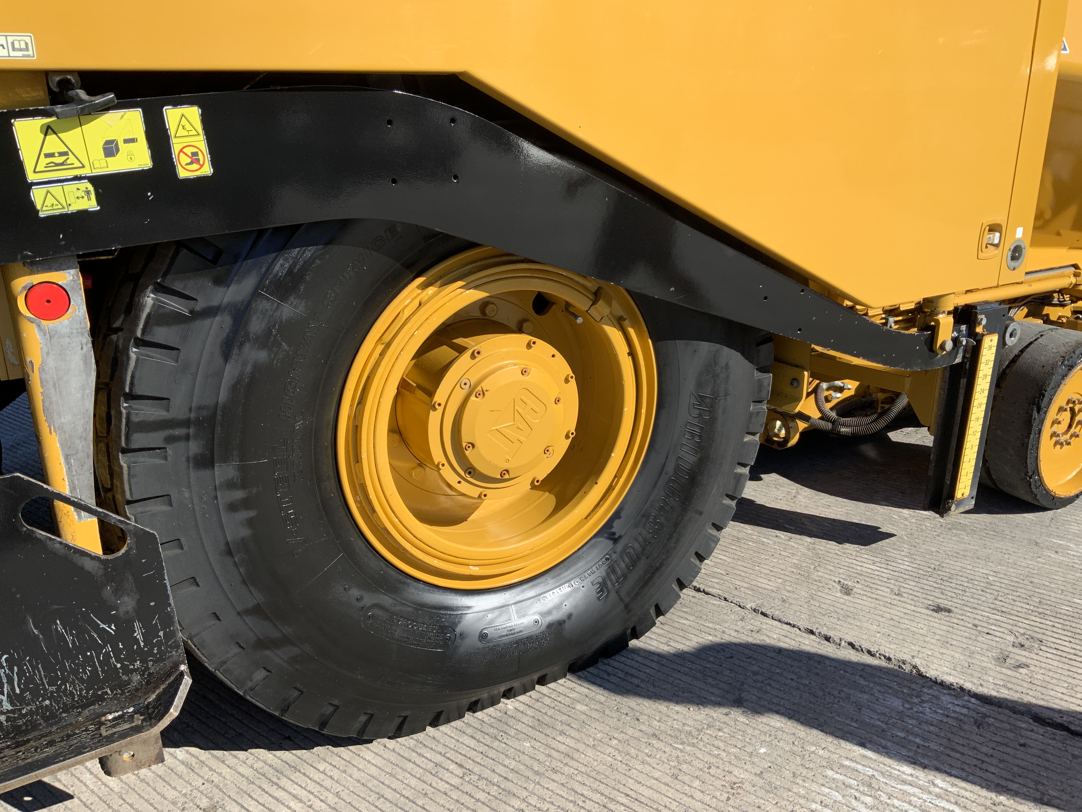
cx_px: 541
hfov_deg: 61.7
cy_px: 406
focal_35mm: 29
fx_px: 906
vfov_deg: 48.2
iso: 16
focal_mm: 3
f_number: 1.8
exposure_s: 1/1451
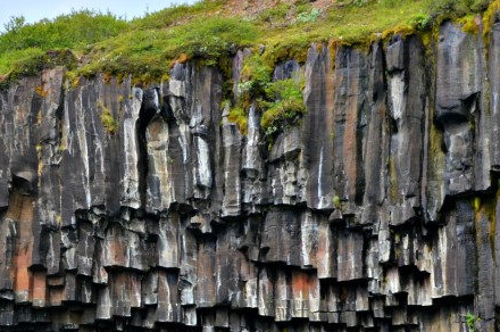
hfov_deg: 10.6
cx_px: 30
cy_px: 325
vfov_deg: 7.1
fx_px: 2665
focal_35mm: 192
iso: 320
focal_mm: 55
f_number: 9
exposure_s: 1/320
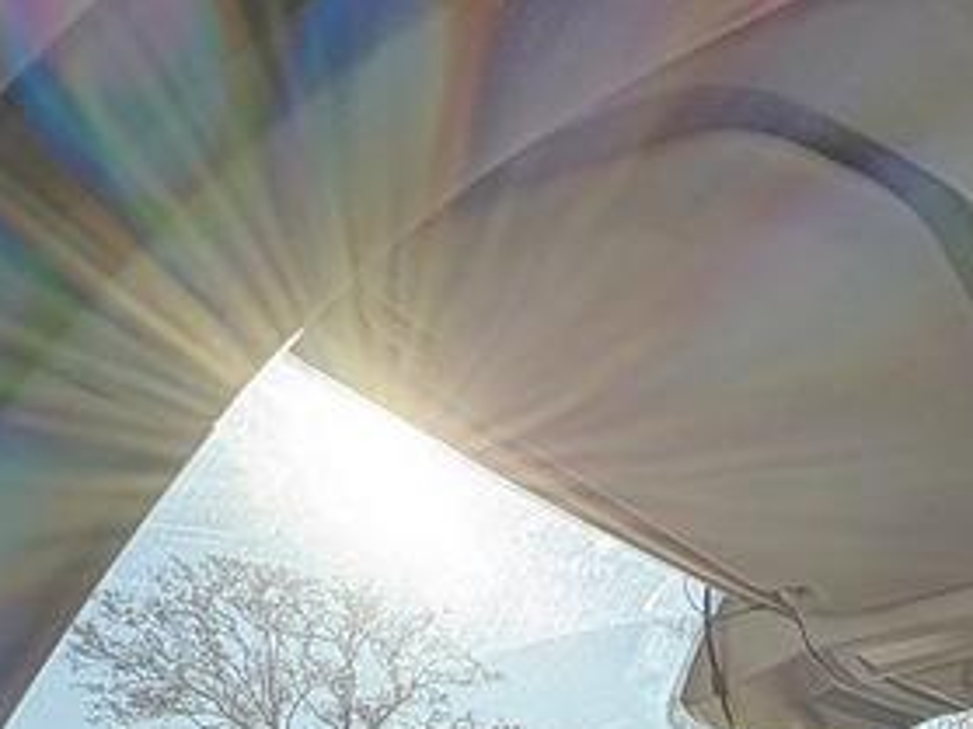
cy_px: 1165
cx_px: 1252
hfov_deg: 32.3
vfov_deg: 23.6
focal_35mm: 45
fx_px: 1264
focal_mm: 2.22
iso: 40
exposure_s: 1/347
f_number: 2.2
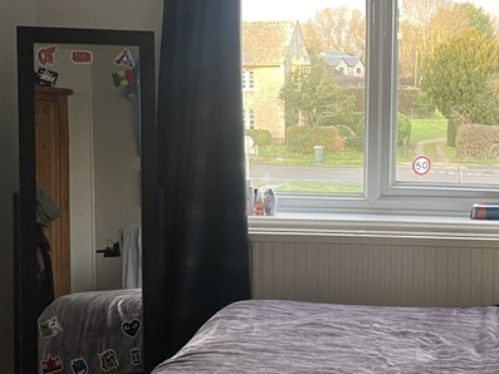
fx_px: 966
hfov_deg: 28.5
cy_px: 178
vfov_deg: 21.9
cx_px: 381
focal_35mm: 67
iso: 400
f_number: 1.6
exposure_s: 1/50
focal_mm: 4.2
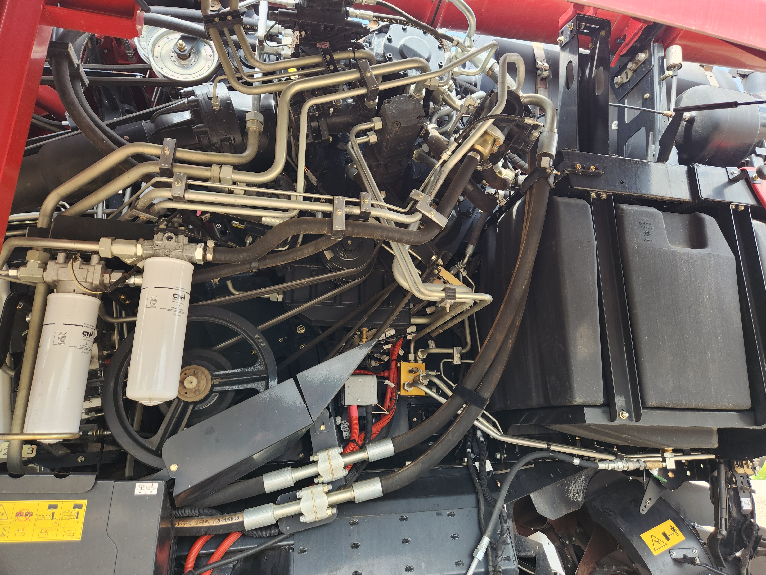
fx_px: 509
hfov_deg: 73.9
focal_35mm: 23
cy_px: 288
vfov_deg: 58.9
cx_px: 383
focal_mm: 5.4
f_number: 1.8
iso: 40
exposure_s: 1/180
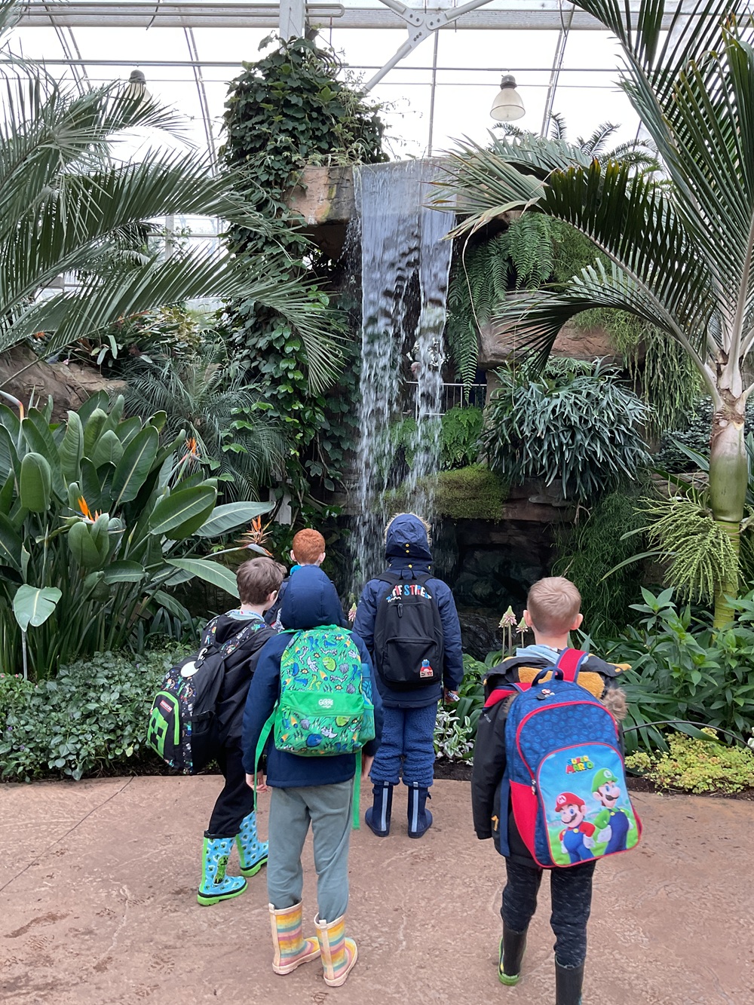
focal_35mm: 29
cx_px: 377
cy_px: 502
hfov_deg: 48.2
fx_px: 842
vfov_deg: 61.7
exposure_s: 1/50
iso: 40
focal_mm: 3
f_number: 1.8
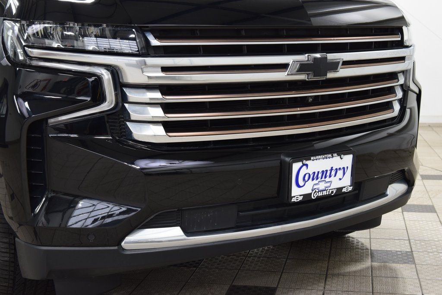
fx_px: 663
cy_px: 148
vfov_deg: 25.1
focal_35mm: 54
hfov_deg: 36.9
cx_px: 221
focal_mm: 36
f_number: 6.3
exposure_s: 1/15
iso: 720
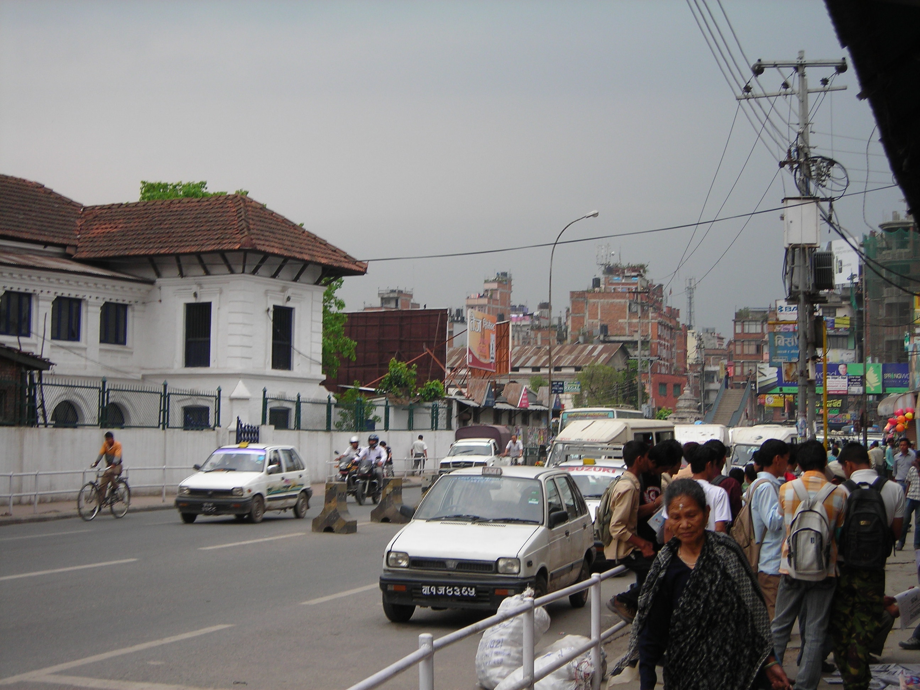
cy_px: 345
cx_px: 460
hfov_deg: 29.8
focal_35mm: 65
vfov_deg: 22.6
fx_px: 1728
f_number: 3.9
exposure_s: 1/91.4
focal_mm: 10.8
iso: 50
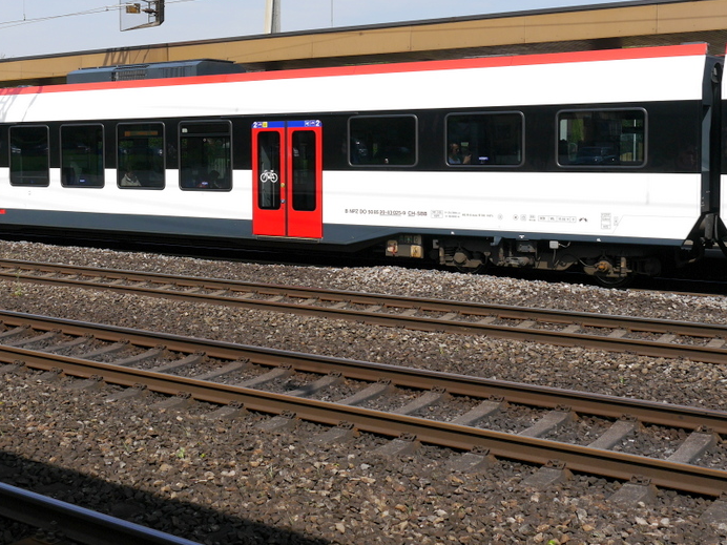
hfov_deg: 36.6
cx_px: 275
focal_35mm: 52
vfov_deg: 27.9
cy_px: 204
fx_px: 1092
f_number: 8
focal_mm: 18
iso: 160
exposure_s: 1/400
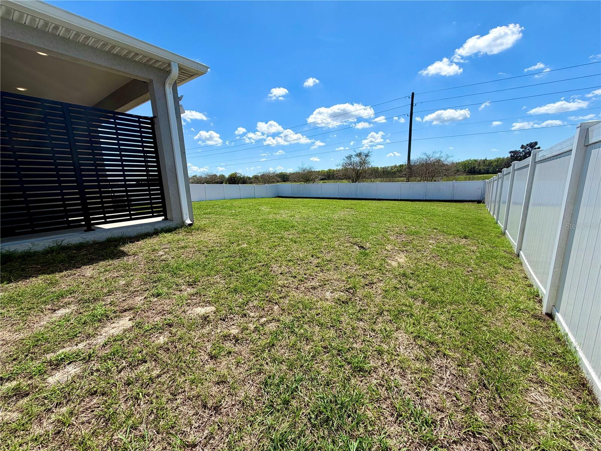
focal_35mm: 14
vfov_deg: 85.7
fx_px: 243
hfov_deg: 102.1
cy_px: 226
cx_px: 300
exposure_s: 1/1125
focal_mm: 2.22
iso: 20
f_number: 2.2
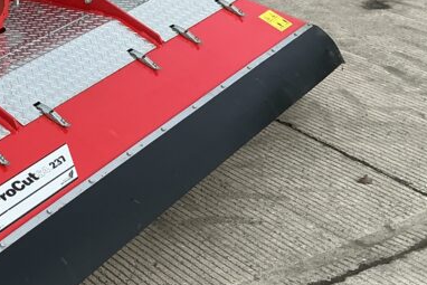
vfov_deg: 17.5
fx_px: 925
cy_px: 159
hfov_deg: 24.3
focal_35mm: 78
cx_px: -44
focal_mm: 3
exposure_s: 1/1195
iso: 25
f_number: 1.8
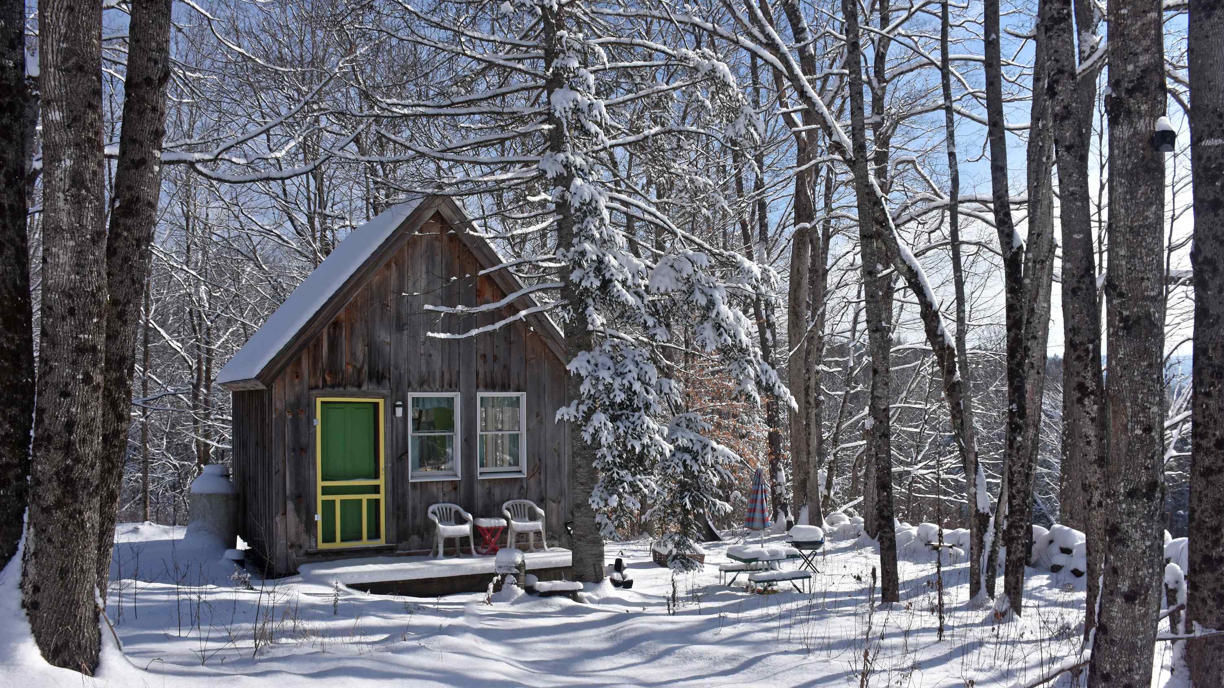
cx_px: 614
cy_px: 374
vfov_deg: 40.1
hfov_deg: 66.1
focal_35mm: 29
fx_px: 941
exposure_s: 1/500
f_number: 8
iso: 360
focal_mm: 18
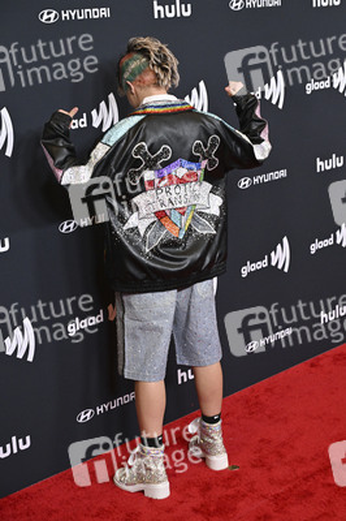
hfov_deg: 21.5
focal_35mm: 63
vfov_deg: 31.9
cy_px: 260
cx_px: 173
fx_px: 910
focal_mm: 63
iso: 4000
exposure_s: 1/250
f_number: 5.6
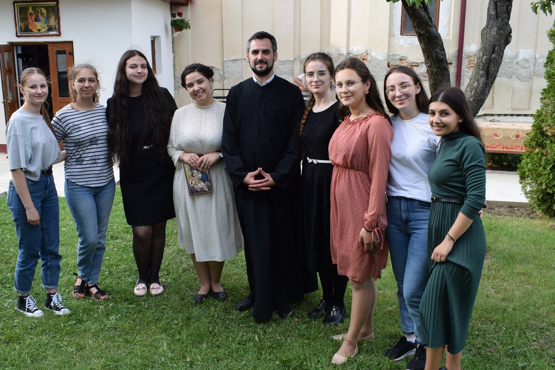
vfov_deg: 36.9
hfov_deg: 53.0
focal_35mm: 36
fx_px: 555
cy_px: 188
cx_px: 248
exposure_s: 1/200
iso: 400
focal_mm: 18
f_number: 7.1
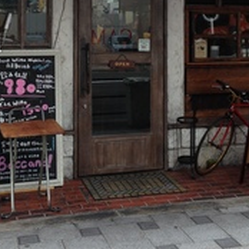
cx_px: 146
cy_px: 37
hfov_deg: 25.7
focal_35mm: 67
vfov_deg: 25.1
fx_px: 545
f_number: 2.4
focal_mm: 4.12
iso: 50
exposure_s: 1/155
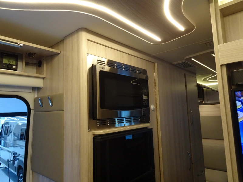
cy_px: 91
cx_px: 122
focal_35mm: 24
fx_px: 168
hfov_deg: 71.6
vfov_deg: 56.8
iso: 250
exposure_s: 1/30
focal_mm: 4.1
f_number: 3.5
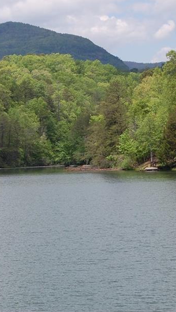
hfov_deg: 8.3
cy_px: 139
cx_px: 11
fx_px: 1202
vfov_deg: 14.8
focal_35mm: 145
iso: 200
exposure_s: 1/250
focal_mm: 55
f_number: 8
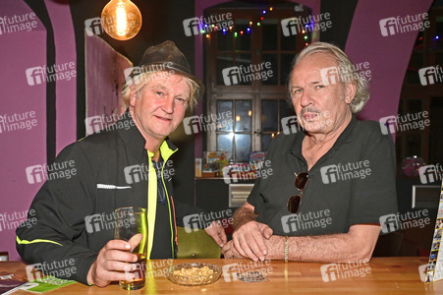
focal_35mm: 36
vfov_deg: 36.8
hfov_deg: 53.2
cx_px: 222
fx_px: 443
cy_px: 148
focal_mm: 36
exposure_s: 1/160
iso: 2500
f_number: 6.3
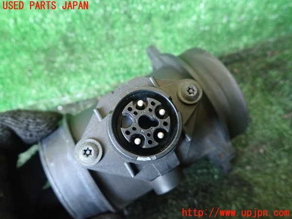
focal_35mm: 25
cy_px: 110
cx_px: 146
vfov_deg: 54.9
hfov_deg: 69.4
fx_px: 211
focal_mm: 4.5
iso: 640
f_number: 2
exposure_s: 1/30
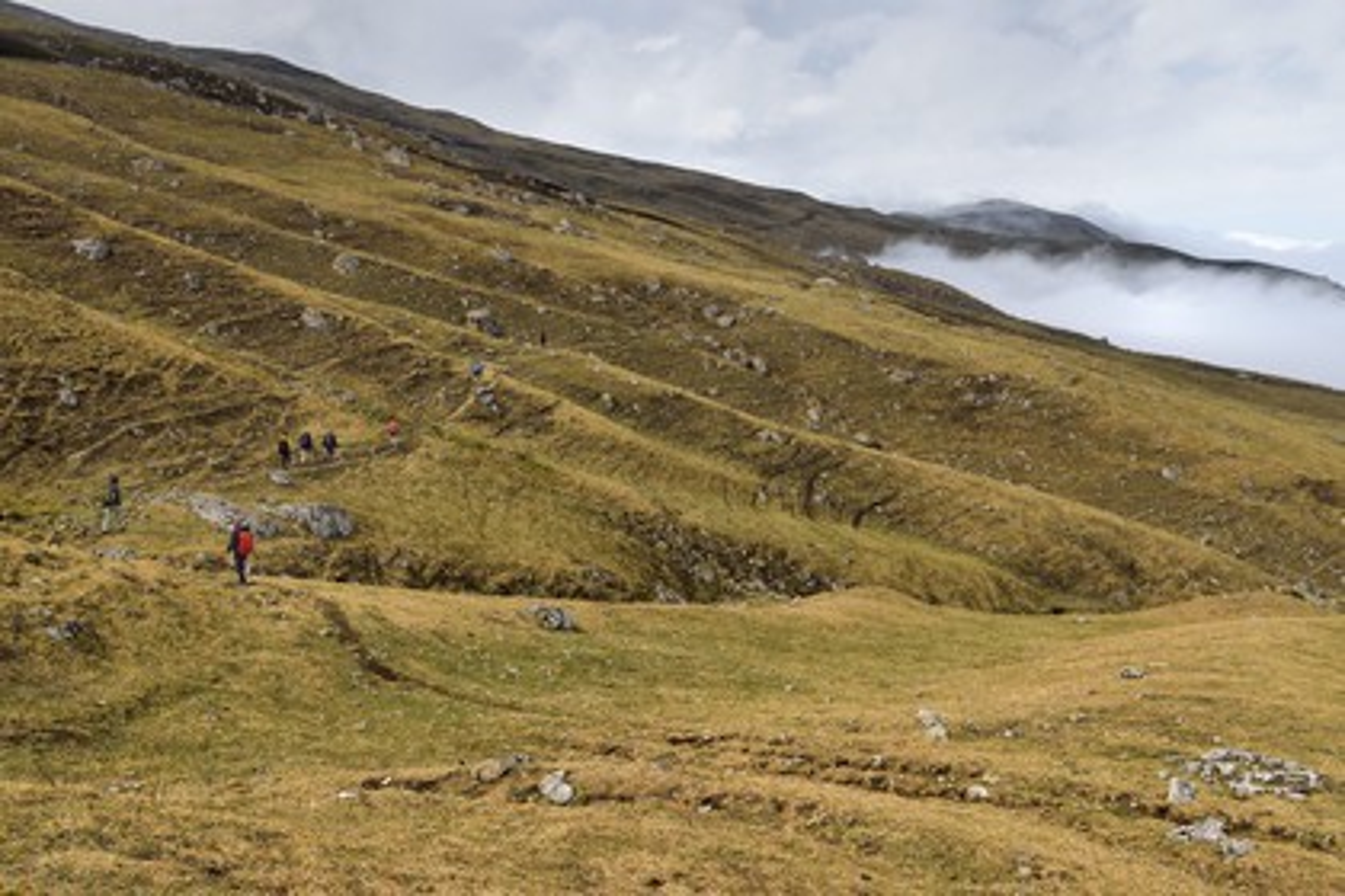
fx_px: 1420
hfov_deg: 50.7
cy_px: 448
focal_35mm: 38
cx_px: 672
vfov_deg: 35.1
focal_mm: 38
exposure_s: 1/400
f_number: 10
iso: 200
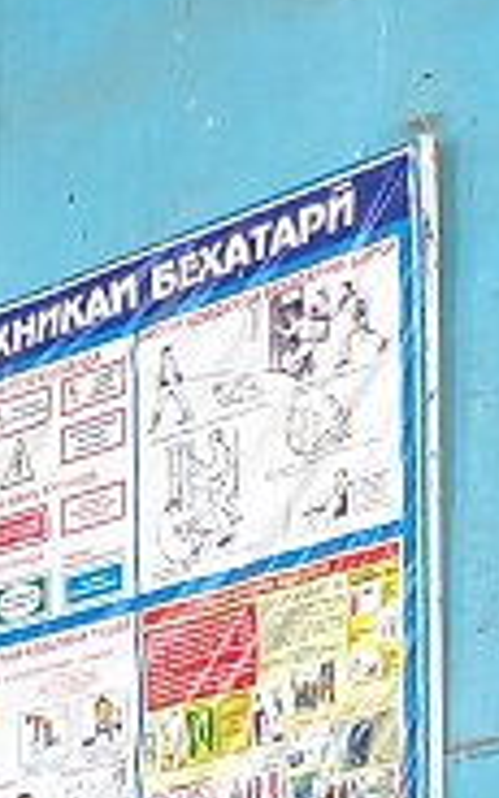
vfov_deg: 11.2
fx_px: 3764
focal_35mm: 173
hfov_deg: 6.2
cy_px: 1501
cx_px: -1501
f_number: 2
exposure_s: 1/50
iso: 125
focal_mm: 4.6
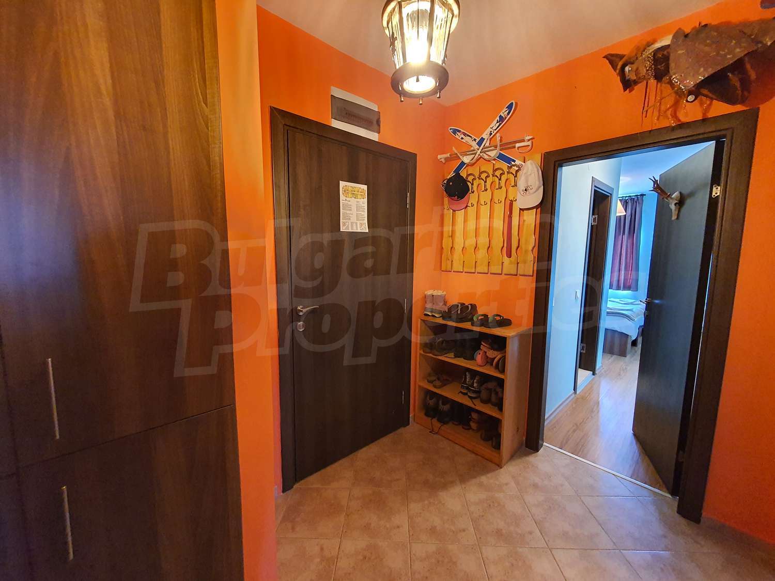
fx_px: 291
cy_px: 290
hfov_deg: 106.2
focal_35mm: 13
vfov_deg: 89.9
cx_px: 388
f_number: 2.2
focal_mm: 1.8
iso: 500
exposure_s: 1/33
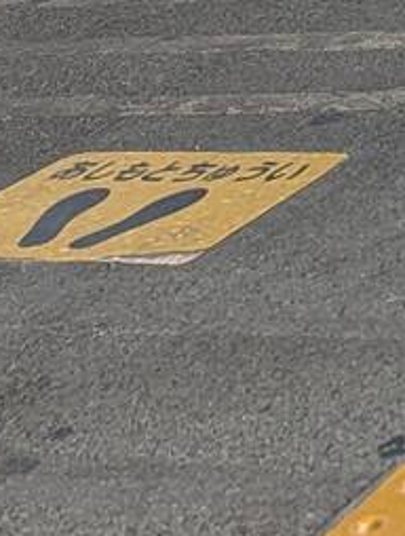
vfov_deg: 10.0
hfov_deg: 9.0
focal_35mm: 151
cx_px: 940
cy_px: -1047
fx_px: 2344
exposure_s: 1/858
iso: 18
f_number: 1.68
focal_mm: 6.9
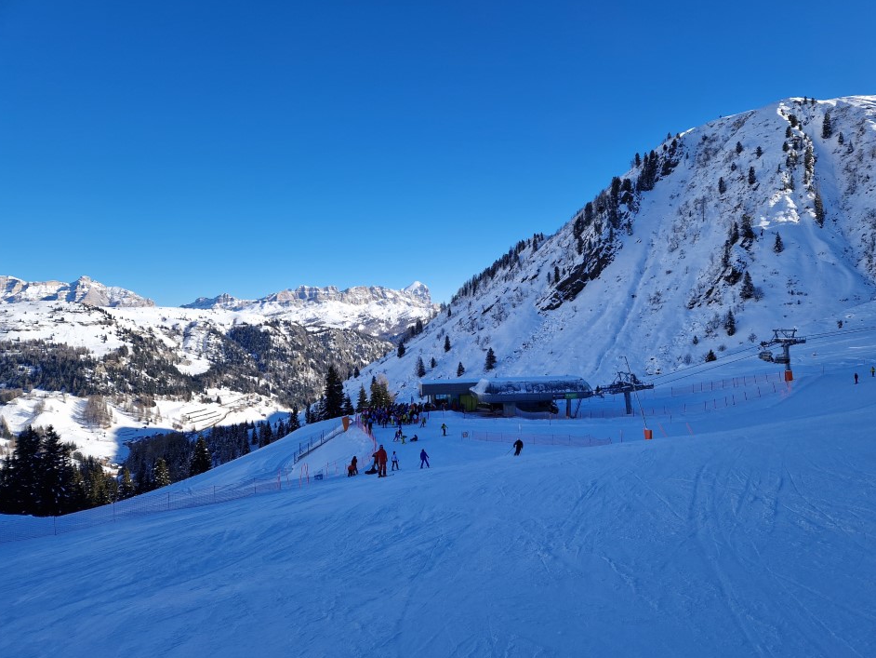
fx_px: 633
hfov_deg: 69.3
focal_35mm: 25
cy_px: 333
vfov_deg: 54.9
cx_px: 463
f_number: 1.8
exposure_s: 1/1368
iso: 50
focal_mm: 5.4
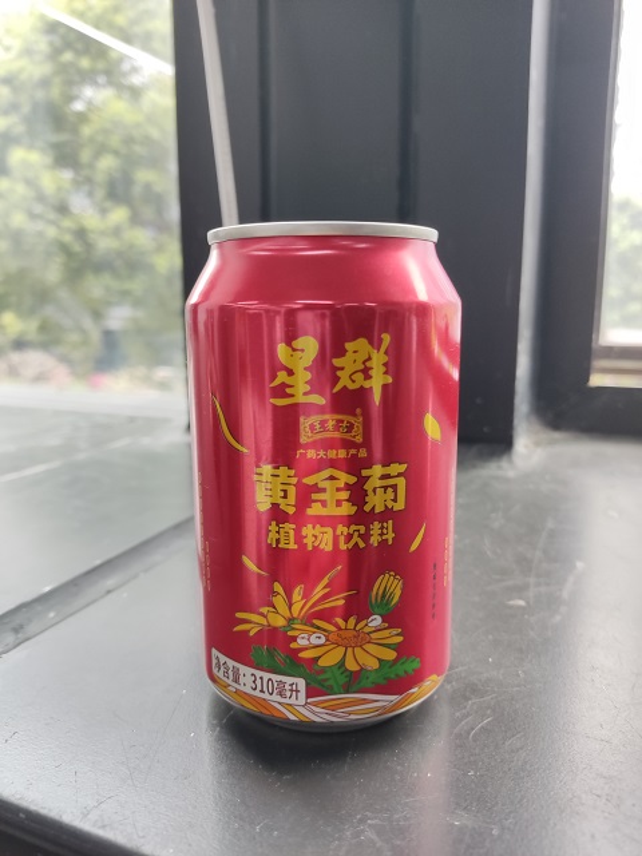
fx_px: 643
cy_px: 428
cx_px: 321
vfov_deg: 67.3
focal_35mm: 26
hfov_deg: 53.1
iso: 105
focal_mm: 4.74
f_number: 1.79
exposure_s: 1/50
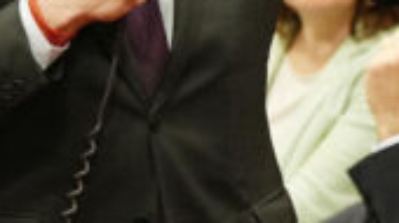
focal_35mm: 607
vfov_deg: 2.0
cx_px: 225
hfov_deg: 3.6
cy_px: -82
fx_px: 6412
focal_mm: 149
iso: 2000
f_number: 4
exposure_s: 1/125
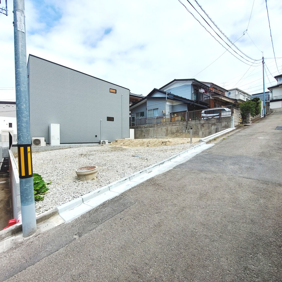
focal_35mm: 16
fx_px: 147
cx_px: 135
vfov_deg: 87.4
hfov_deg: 87.4
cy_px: 144
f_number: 2.2
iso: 50
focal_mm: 1.74
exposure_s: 1/1292
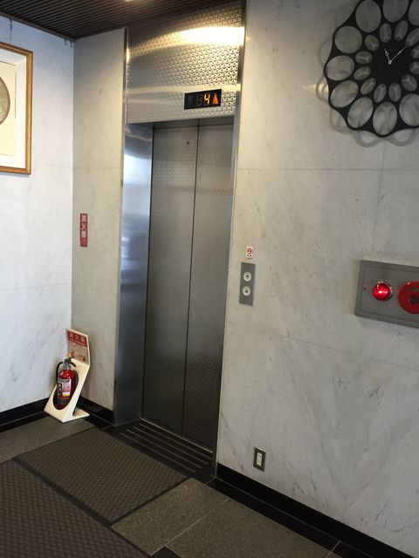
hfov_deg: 48.2
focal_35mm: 29
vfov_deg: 61.7
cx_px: 210
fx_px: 468
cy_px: 279
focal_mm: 4.15
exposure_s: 1/30
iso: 50
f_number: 2.2
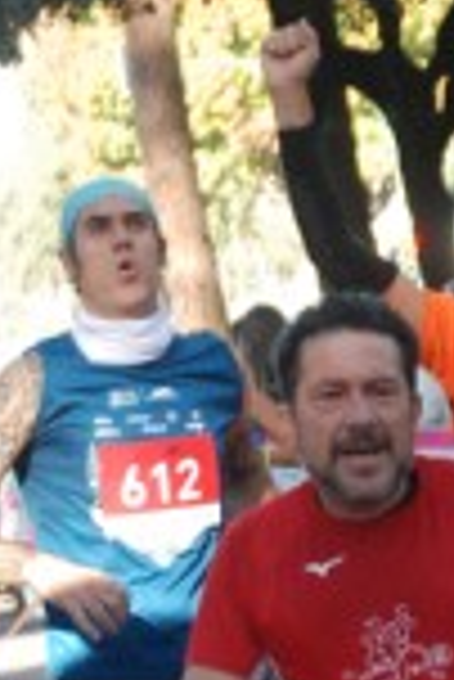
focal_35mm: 310
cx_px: 528
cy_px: 797
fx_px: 5850
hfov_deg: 4.4
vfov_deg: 6.6
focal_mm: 52
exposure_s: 1/320
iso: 1000
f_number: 5
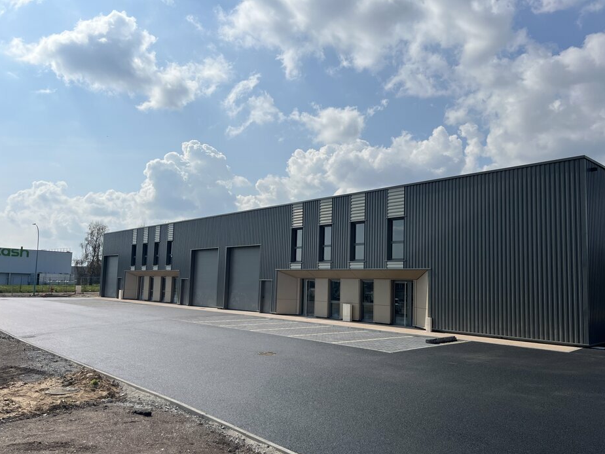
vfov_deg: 51.3
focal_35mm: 27
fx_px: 472
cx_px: 311
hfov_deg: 65.3
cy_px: 235
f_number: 1.6
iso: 50
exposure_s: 1/9901
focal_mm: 5.1
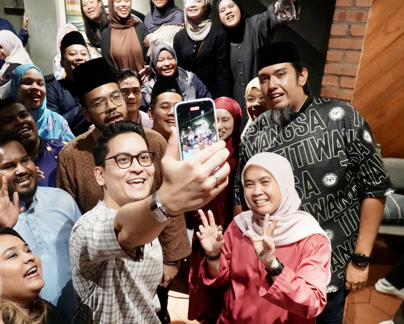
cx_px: 141
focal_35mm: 37
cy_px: 169
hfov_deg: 48.8
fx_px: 438
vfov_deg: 40.5
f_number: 4
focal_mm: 19
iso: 10000
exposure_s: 1/250
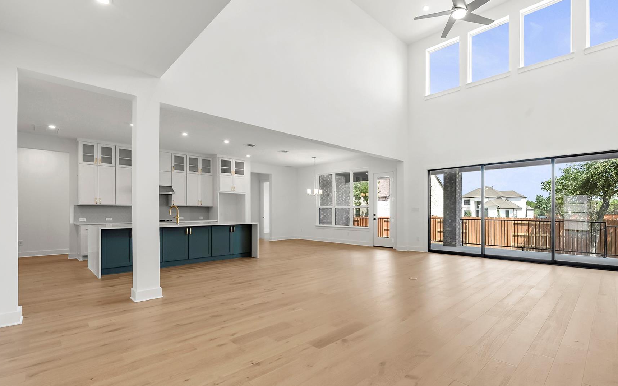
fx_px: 286
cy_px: 211
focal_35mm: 17
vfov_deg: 67.9
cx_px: 351
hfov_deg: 93.8
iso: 400
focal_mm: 14
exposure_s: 1/25
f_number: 11
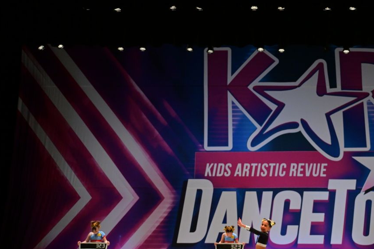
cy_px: 85
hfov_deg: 31.2
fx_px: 654
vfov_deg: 21.5
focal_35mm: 63
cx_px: 290
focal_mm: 36
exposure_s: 1/800
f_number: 2.8
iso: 2500
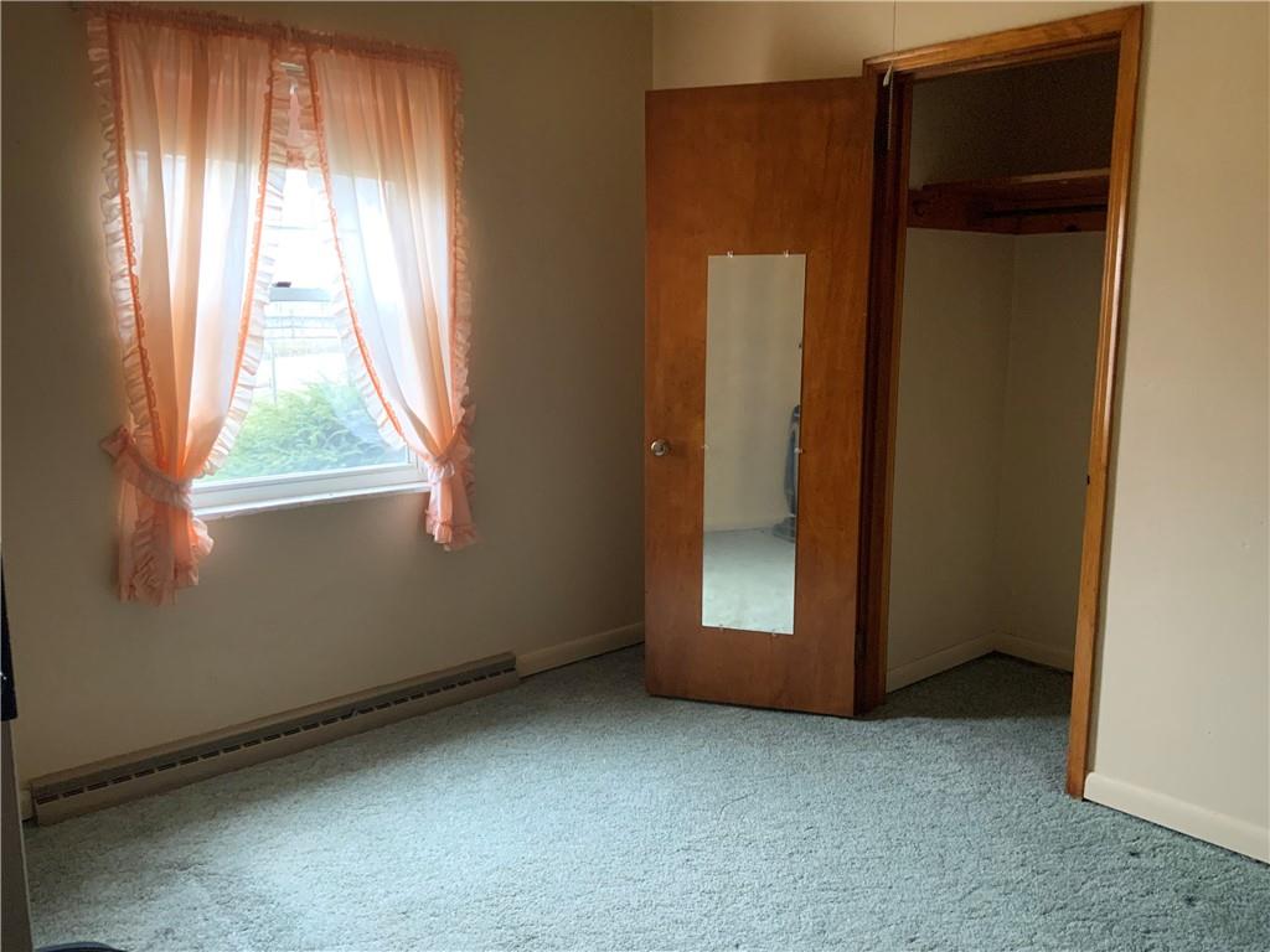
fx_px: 1064
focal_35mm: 29
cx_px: 635
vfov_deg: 48.2
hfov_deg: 61.7
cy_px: 476
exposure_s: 1/60
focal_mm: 3
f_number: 1.8
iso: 250
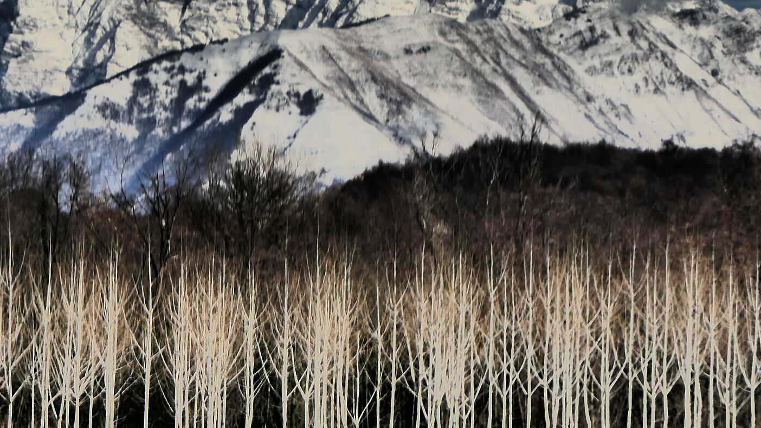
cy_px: 320
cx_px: 205
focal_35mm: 573
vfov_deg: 2.1
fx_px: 11563
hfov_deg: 3.8
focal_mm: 117.4
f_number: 4.5
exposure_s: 1/800
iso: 125
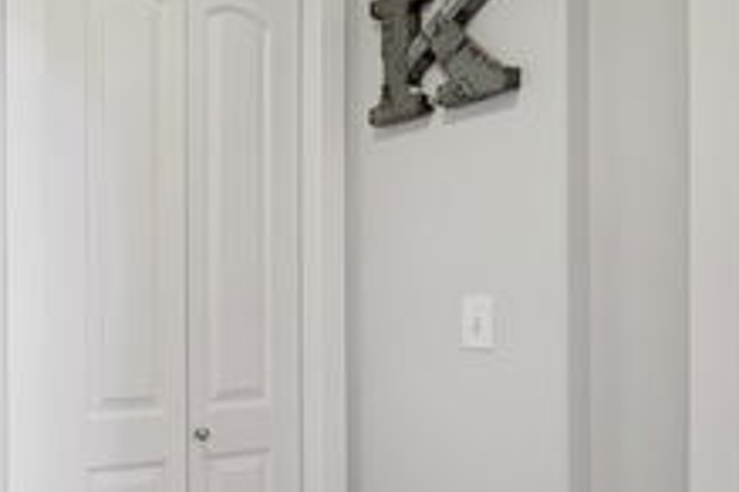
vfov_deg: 37.5
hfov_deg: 49.8
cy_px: 317
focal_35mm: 35
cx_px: 108
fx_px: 718
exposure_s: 1
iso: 200
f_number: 9.5
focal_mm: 16
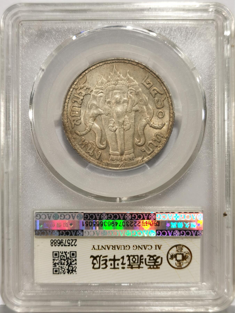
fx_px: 489
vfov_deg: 35.5
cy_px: 156
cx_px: 118
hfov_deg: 27.0
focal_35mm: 54
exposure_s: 1/100
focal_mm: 5.56
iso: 80
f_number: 16
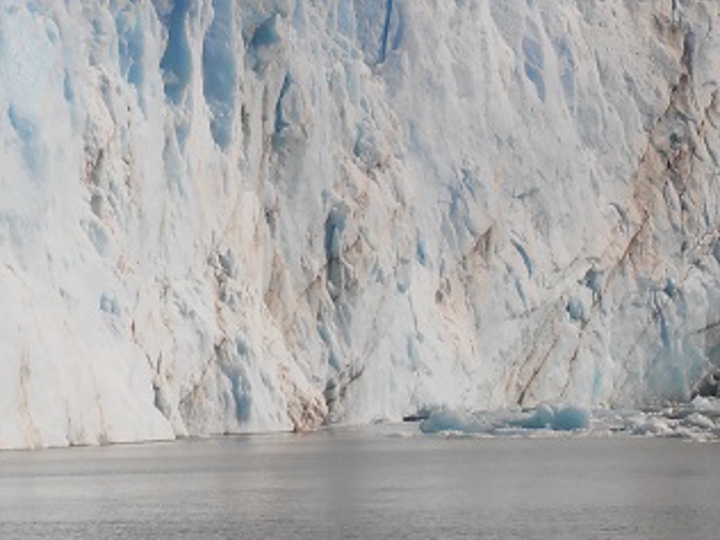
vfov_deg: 6.2
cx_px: 268
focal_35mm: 241
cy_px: 124
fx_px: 5013
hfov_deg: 8.2
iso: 80
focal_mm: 19.64
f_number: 14
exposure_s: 1/400
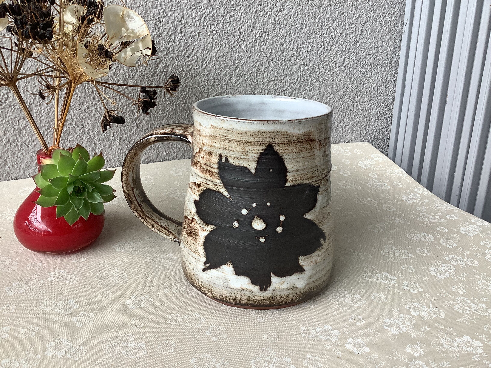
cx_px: 246
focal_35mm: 31
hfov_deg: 58.4
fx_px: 440
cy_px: 184
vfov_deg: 45.4
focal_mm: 3.3
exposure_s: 1/120
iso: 64
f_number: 2.4
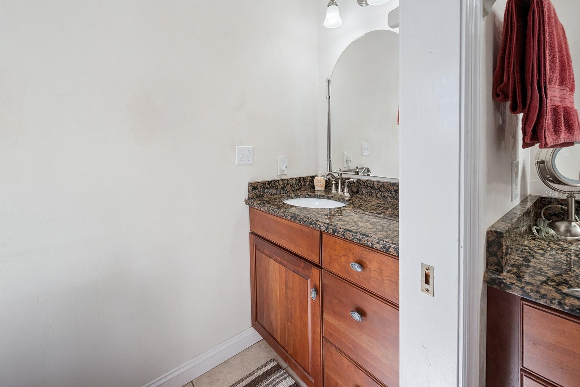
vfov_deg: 81.3
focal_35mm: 14
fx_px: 226
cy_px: 194
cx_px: 290
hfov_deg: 104.2
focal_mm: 14
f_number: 8
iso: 400
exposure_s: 1/100
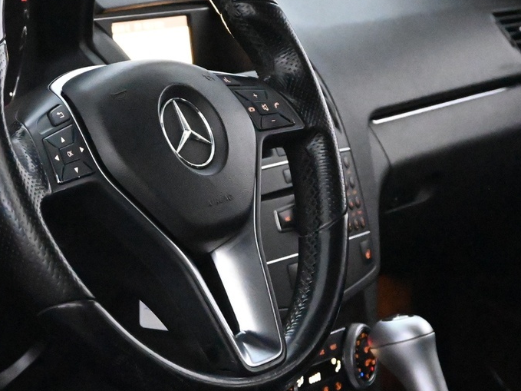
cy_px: 121
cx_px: 267
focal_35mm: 141
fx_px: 2124
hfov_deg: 14.0
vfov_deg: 10.5
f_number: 5.6
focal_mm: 41
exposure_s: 1/60
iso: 18000
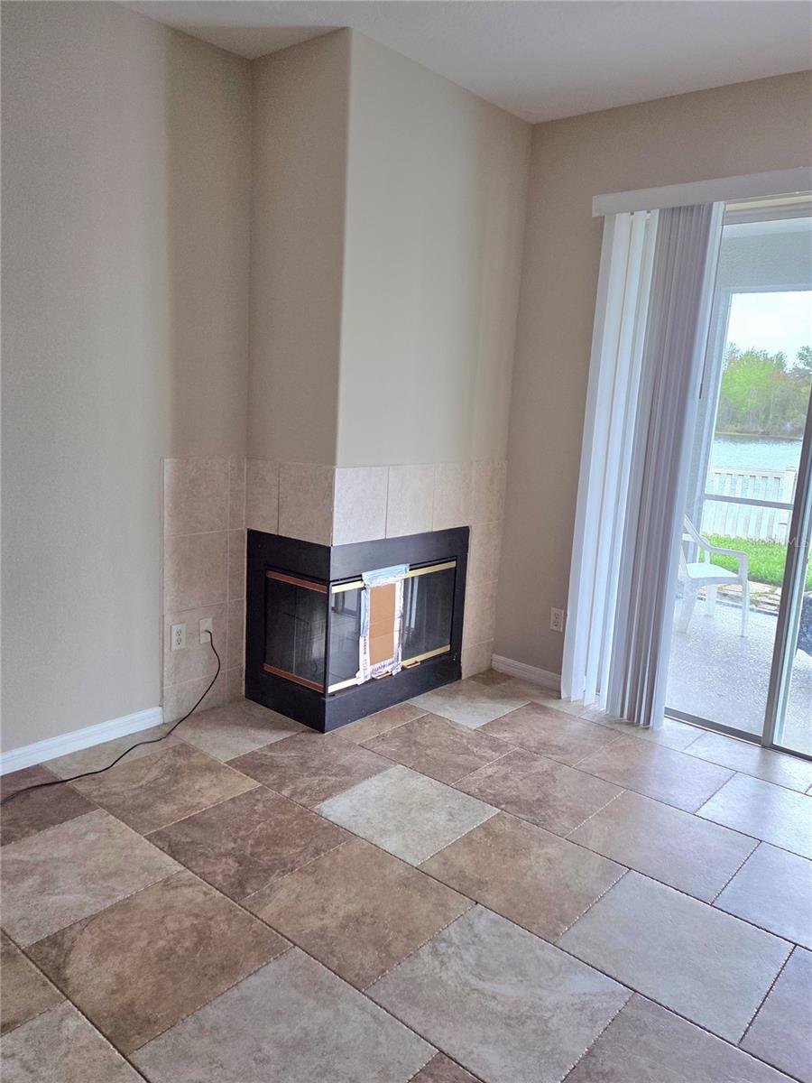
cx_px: 406
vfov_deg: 73.9
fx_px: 719
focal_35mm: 23
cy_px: 542
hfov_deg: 58.9
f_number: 1.8
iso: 125
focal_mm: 5.4
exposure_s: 1/182
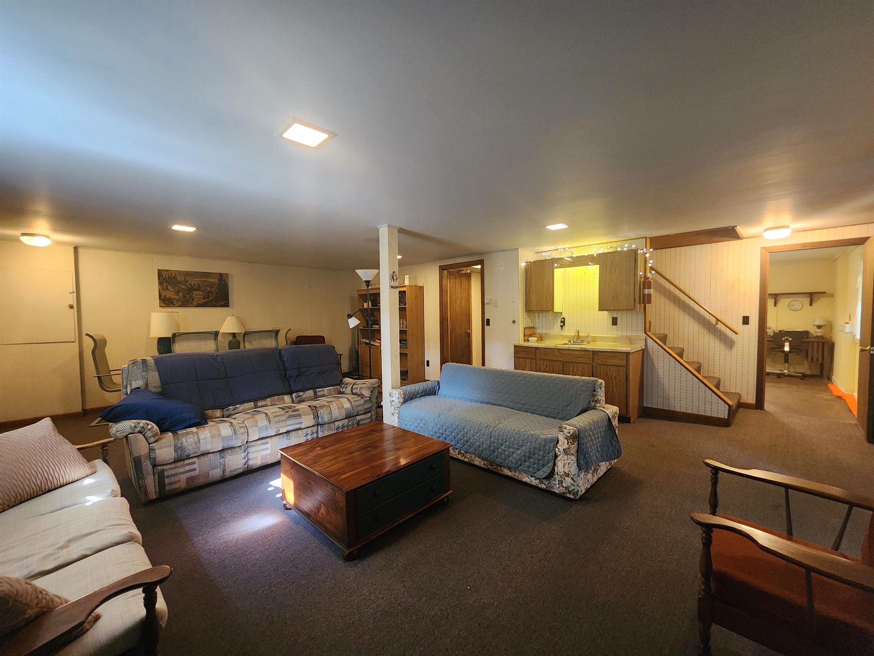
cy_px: 328
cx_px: 437
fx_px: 328
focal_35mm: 13
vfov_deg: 89.9
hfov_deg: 106.2
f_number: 2.2
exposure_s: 1/30
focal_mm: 2.2
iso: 500
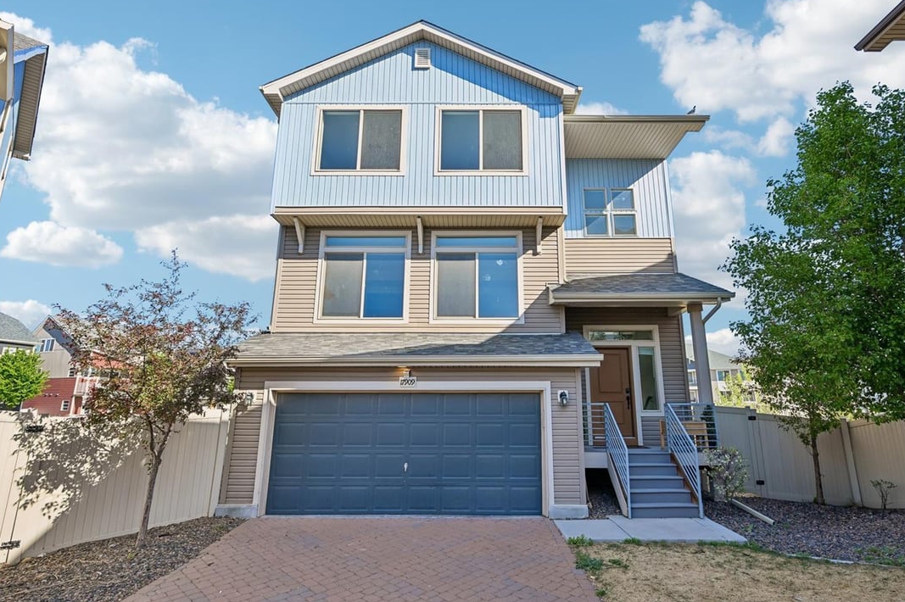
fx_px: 452
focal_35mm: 18
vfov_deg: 67.3
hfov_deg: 90.0
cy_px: 300
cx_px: 474
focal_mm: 16
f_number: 11
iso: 64
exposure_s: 1/25
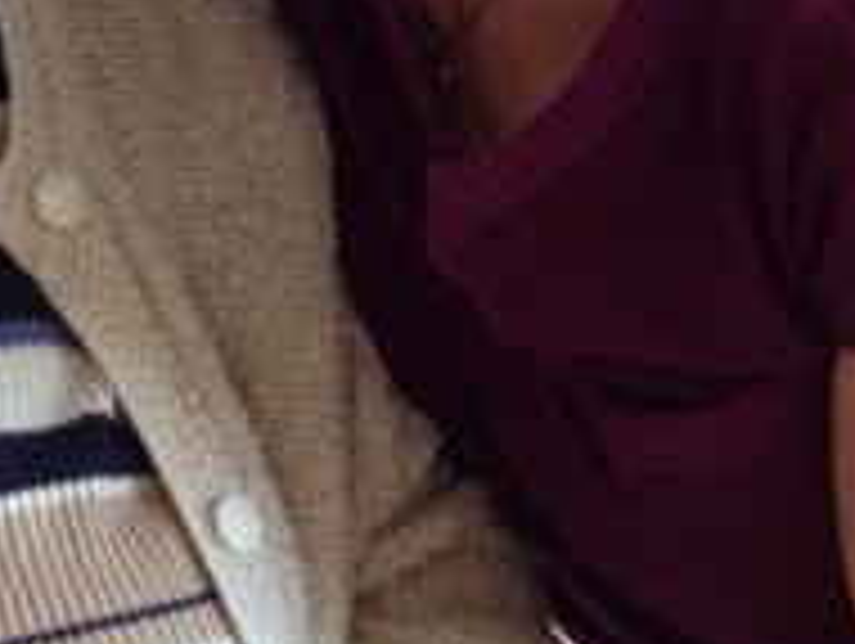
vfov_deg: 13.2
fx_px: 2745
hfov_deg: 17.4
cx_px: 29
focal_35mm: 111
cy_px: 23
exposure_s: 1/60
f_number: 2.4
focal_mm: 4.12
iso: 64
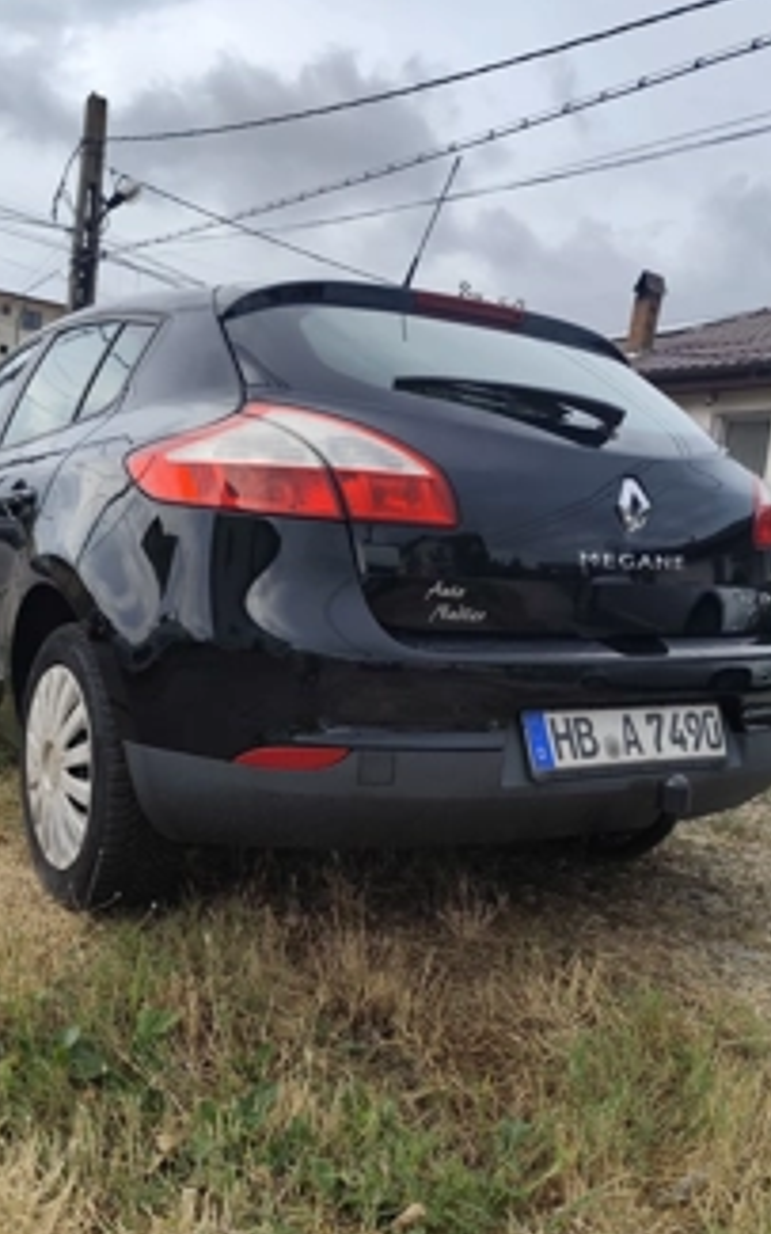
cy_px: 687
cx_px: 251
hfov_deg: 41.2
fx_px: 1009
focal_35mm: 30
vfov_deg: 62.7
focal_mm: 6.19
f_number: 1.65
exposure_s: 1/1190
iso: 50
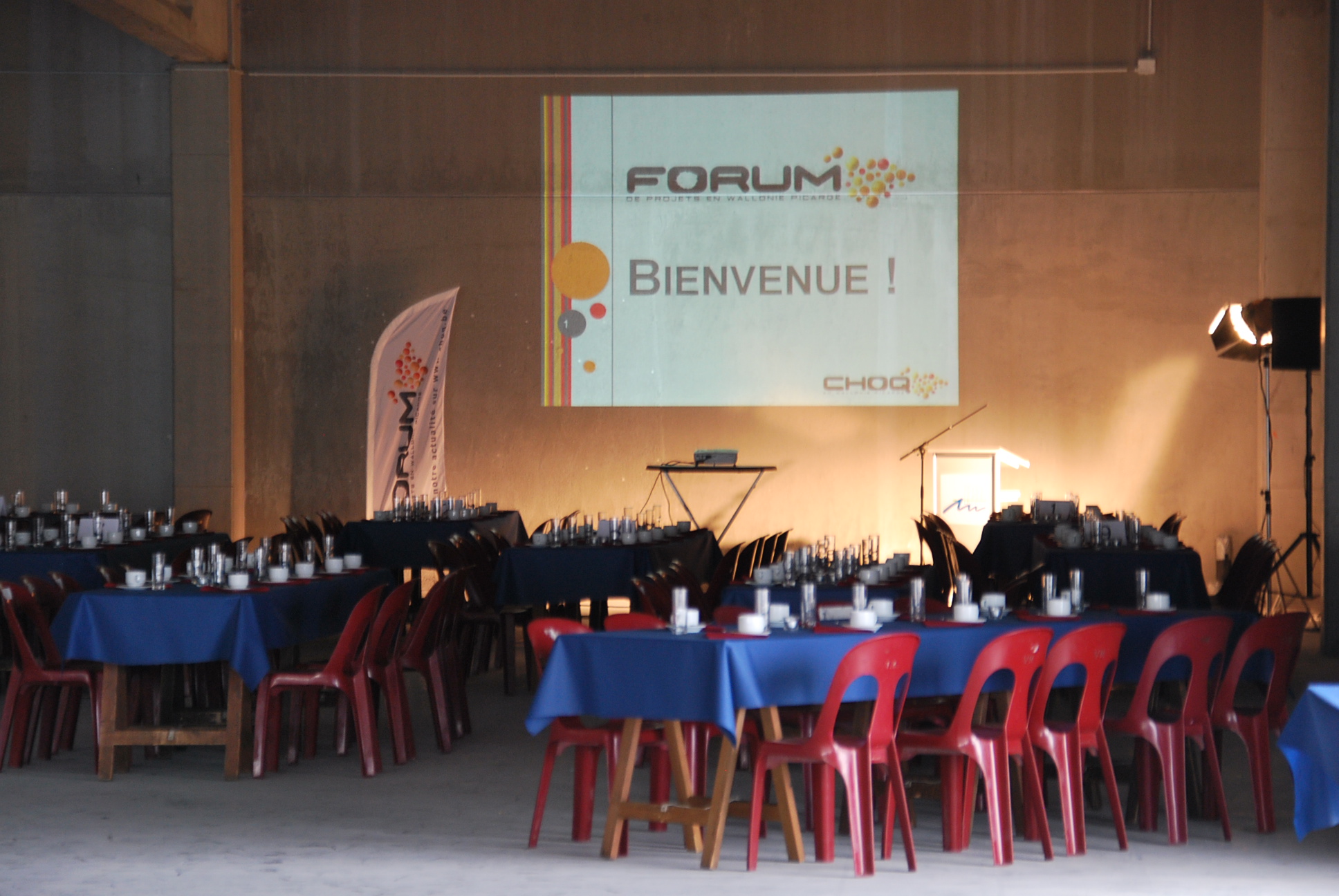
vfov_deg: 11.5
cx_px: 670
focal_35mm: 120
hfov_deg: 17.0
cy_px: 448
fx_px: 4469
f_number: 5.6
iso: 400
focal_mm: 80
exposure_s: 1/6
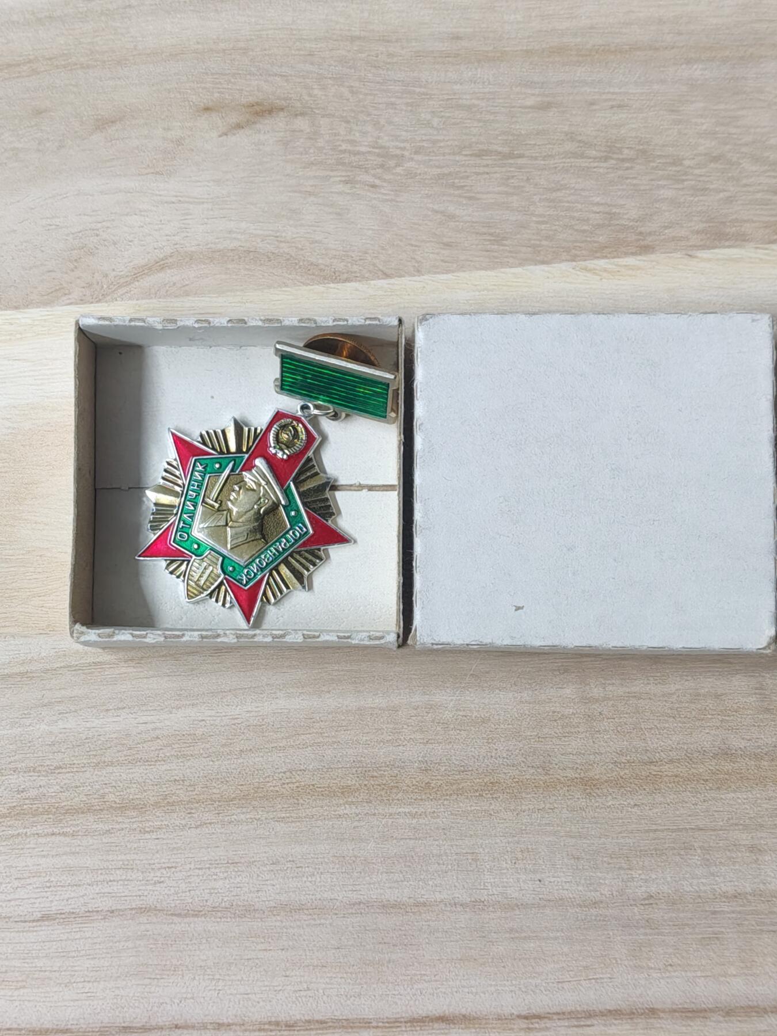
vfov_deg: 37.5
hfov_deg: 28.6
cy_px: 518
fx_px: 1526
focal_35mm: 51
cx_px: 388
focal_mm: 4.84
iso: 585
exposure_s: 1/50
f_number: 1.88
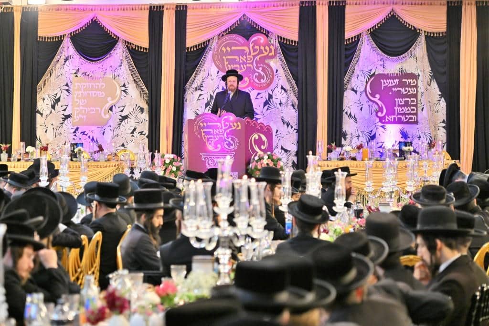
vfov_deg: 11.4
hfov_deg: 17.1
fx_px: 1630
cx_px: 244
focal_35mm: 120
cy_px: 163
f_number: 4
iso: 400
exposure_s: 1/100
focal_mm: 120
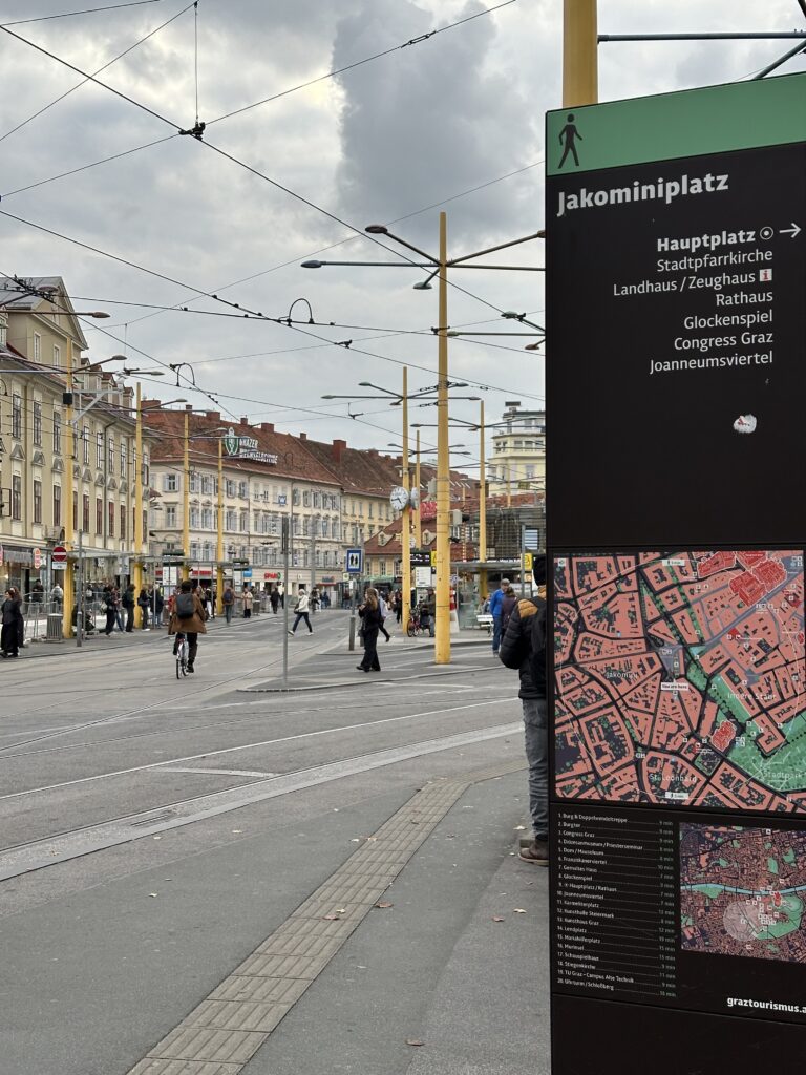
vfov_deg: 39.7
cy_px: 538
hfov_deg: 30.3
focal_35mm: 48
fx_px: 1490
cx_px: 403
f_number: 1.78
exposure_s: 1/676
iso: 64
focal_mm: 6.86
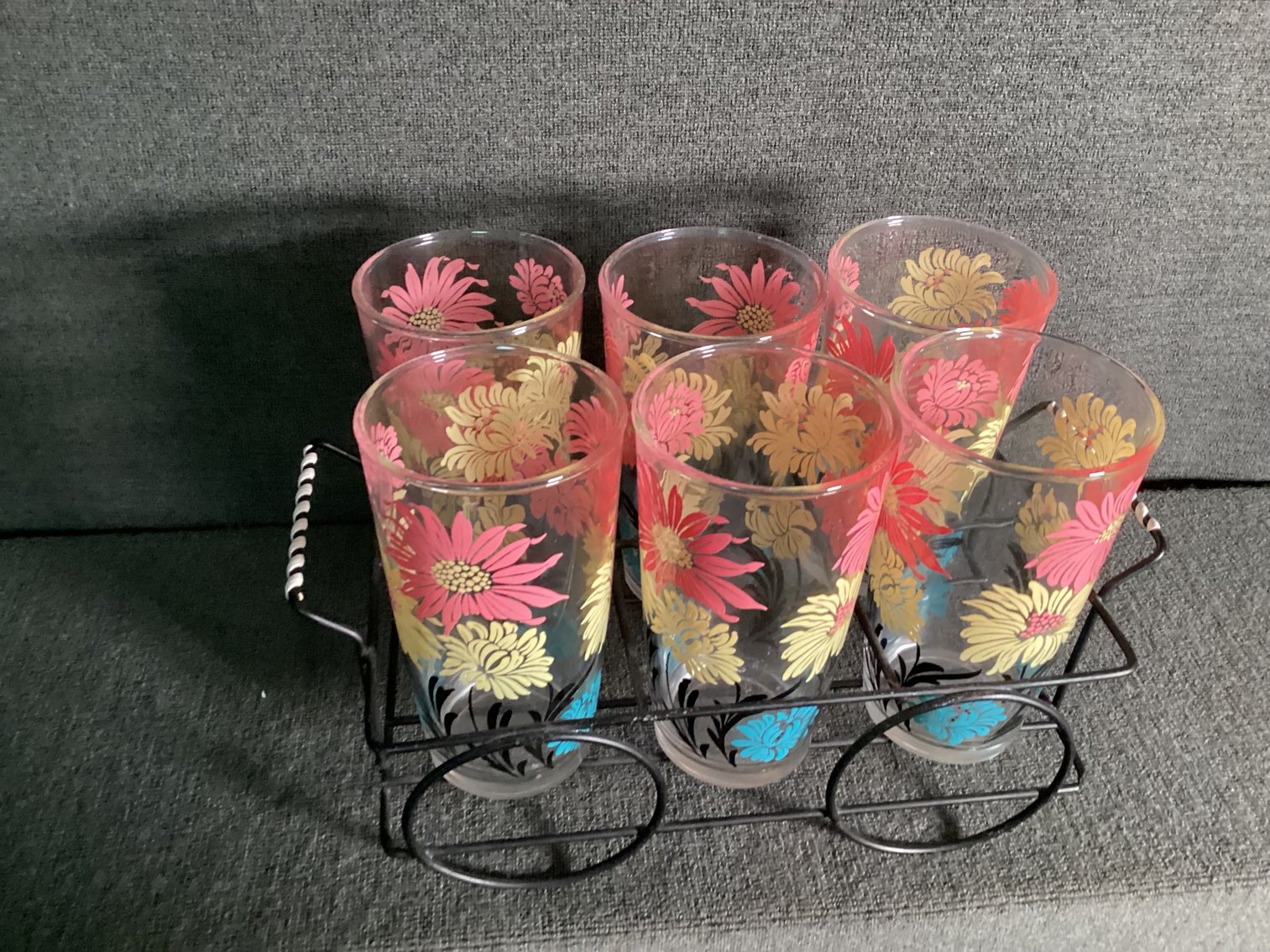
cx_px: 635
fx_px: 1137
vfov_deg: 45.4
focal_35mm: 31
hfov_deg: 58.3
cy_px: 476
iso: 400
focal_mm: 3.3
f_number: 2.4
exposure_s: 1/40
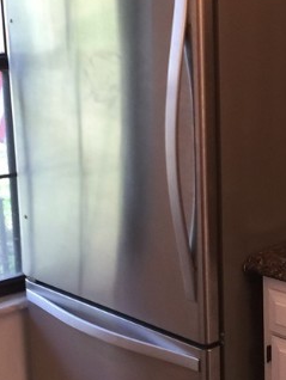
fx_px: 770
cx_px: 242
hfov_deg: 20.7
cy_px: 176
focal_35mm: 70
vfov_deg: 27.7
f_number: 2.2
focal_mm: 4.15
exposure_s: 1/30
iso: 32
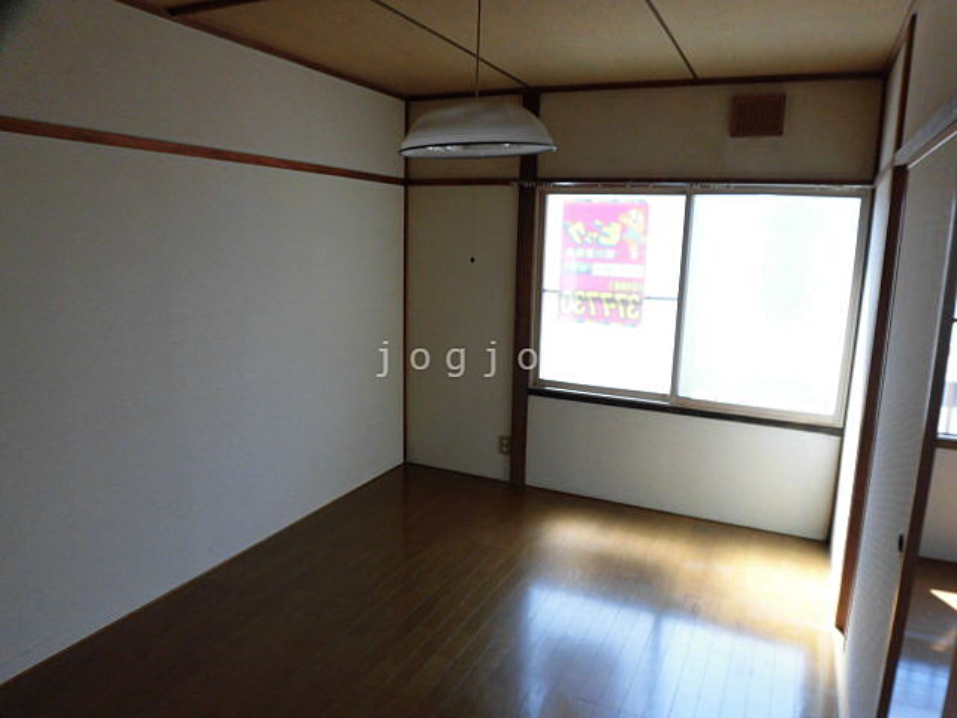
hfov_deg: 71.6
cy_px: 359
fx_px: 664
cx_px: 478
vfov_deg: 56.8
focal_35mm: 24
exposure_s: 1/100
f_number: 3.1
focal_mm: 4.3
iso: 100
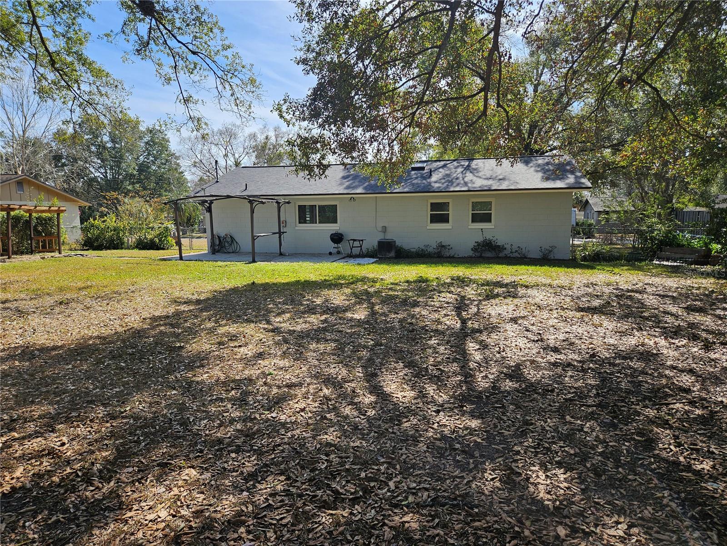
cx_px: 364
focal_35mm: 23
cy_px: 273
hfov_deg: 73.9
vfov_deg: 58.9
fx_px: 483
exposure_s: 1/1189
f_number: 1.8
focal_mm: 5.4
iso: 25
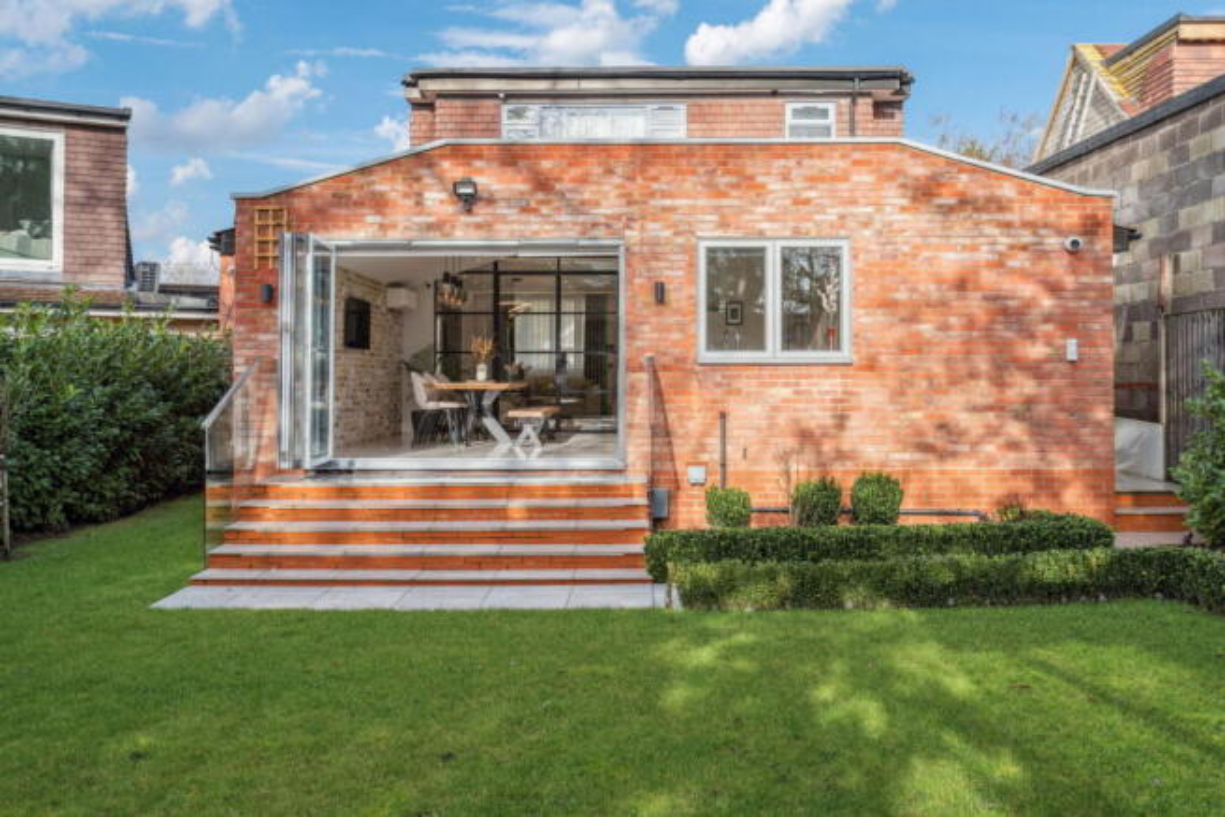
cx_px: 612
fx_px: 1055
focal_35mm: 31
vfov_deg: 42.3
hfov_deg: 60.3
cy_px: 408
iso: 400
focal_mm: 31
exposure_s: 1/500
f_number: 6.3
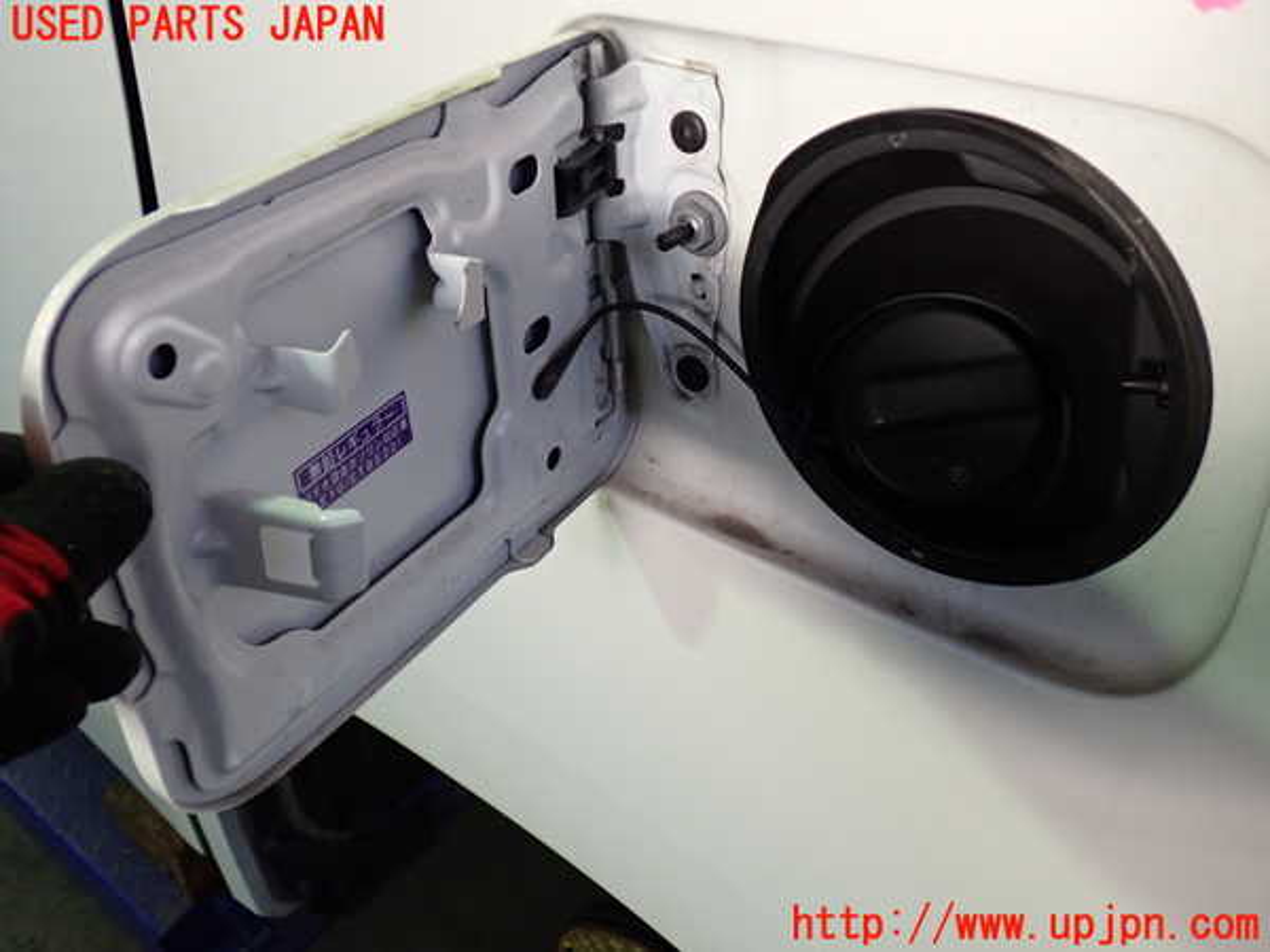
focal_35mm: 36
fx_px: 1321
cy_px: 476
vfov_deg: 39.7
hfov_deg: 51.4
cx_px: 635
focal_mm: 6.37
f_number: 2.5
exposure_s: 1/40
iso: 250
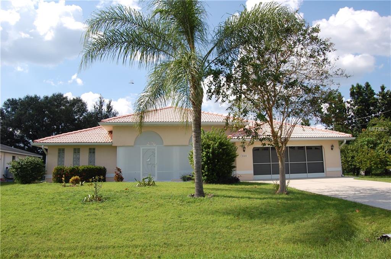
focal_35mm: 27
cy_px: 130
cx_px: 196
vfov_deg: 47.8
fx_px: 293
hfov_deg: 67.4
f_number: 9
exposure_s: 1/320
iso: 200
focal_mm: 18
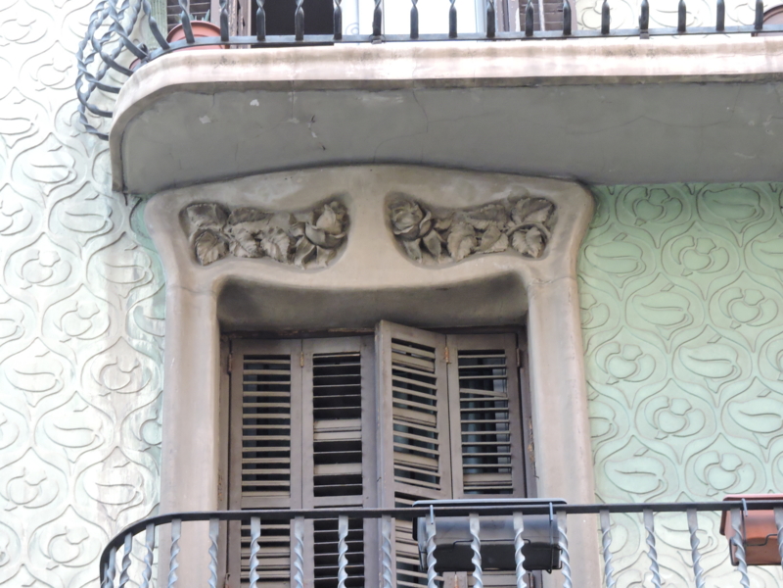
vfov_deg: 9.9
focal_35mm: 150
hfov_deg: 13.2
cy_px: 294
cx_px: 392
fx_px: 3393
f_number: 5.2
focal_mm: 26.9
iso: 640
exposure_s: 1/60
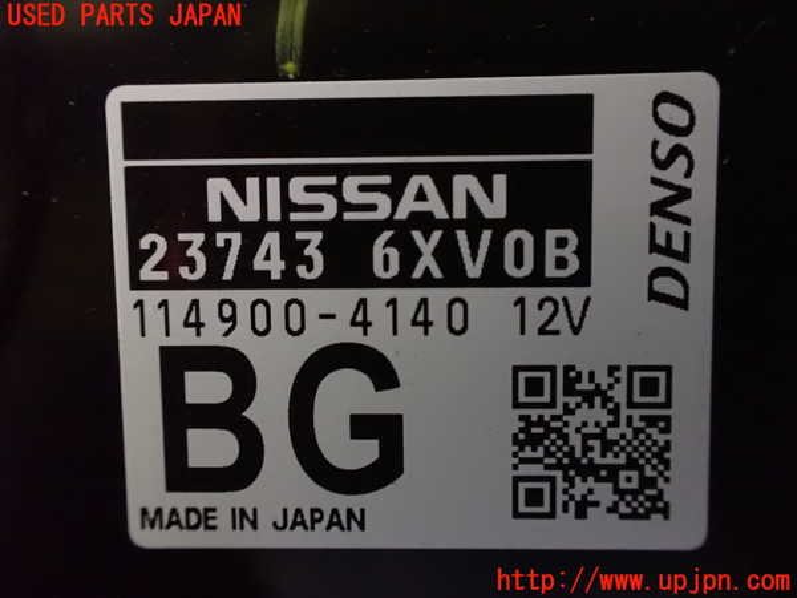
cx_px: 398
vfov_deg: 46.8
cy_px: 299
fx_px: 691
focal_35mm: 30
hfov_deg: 60.0
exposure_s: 1/13
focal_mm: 5.4
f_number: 2.3
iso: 1600
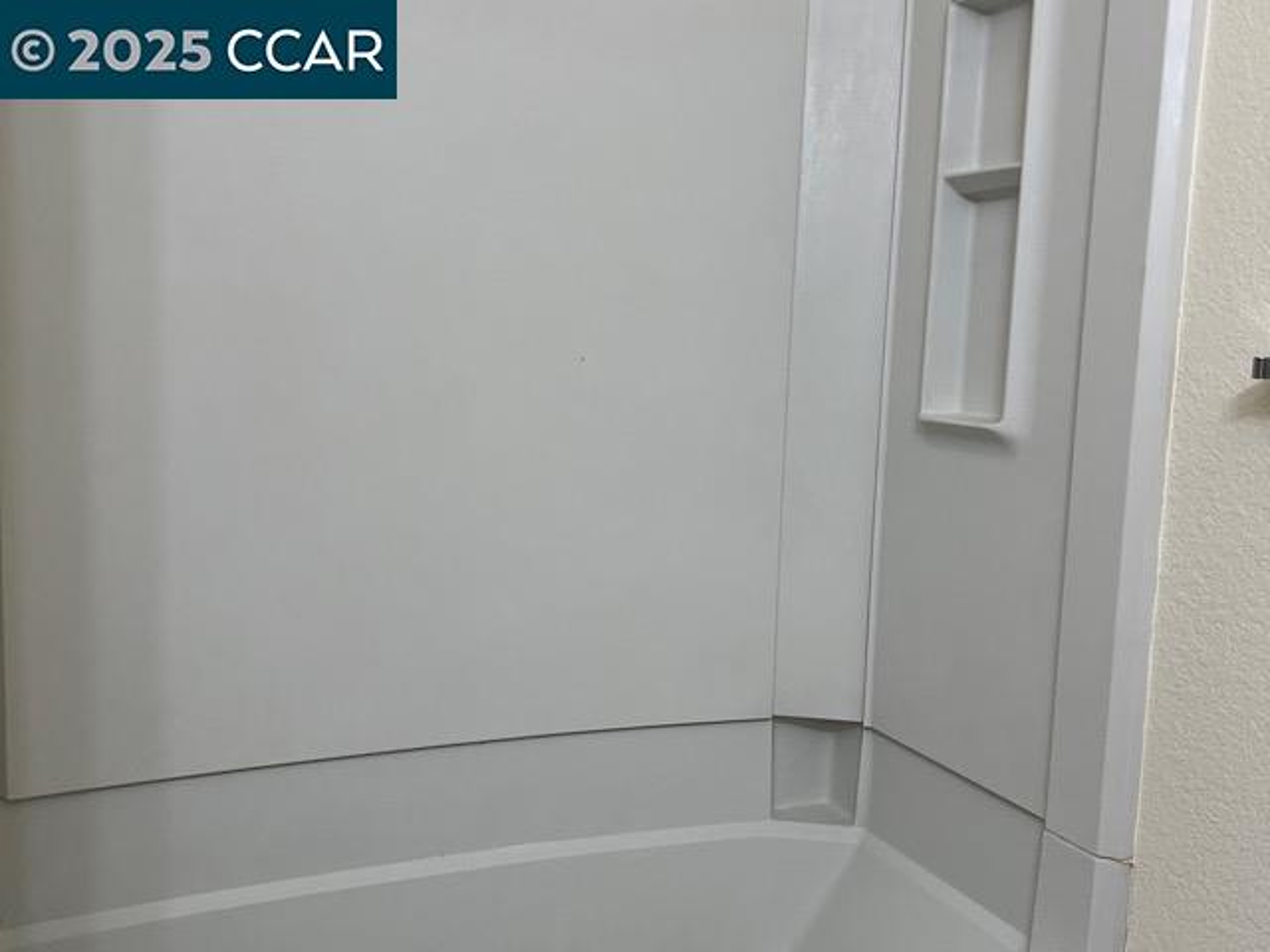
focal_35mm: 26
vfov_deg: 53.1
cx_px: 635
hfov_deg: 67.3
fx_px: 954
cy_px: 476
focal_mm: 5.7
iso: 80
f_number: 1.5
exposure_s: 1/120
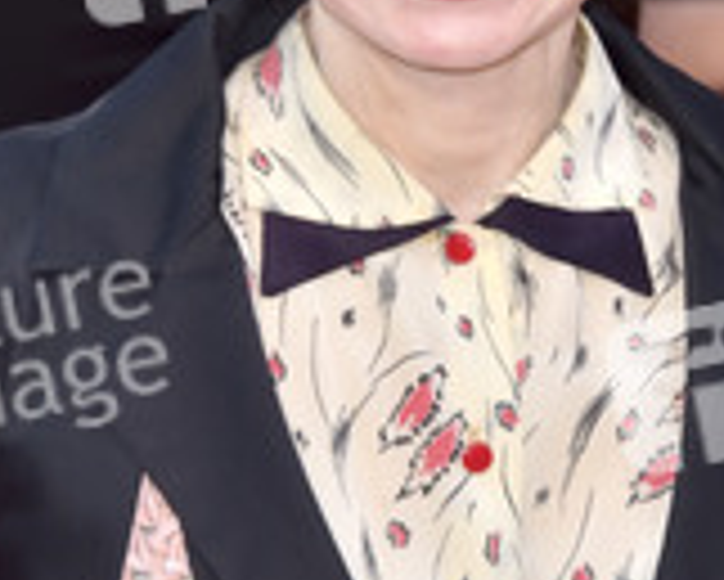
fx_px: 6754
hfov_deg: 6.1
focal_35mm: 315
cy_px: 144
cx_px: 429
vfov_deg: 4.9
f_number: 7.1
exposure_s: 1/250
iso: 640
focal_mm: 135
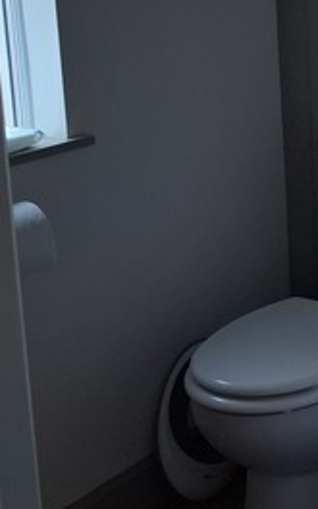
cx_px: 524
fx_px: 985
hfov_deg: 16.2
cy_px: 52
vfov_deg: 27.9
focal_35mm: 71
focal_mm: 5.54
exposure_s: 1/100
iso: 250
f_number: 1.8
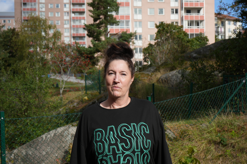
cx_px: 124
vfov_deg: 27.5
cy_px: 82
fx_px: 336
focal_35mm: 49
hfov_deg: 40.3
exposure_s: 1/250
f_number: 8
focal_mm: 49
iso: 100
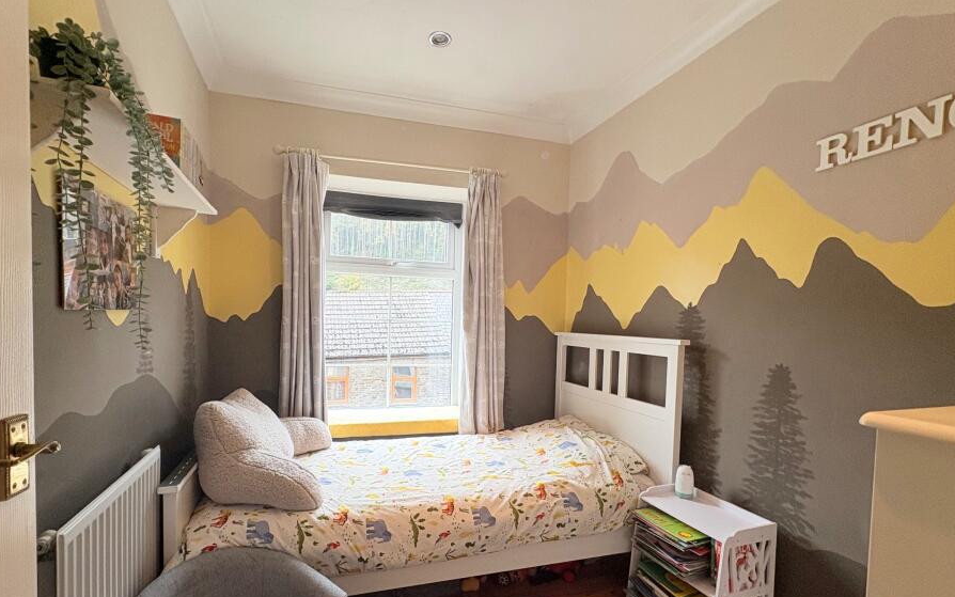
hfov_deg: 94.3
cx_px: 451
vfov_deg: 67.7
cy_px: 339
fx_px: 443
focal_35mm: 17
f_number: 2.2
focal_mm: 2.22
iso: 80
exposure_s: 1/100
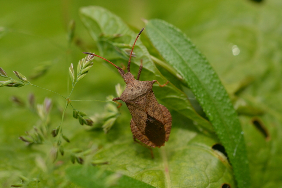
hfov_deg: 16.1
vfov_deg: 10.7
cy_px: 94
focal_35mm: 128
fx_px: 998
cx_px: 141
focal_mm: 85
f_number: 9
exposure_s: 1/400
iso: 400
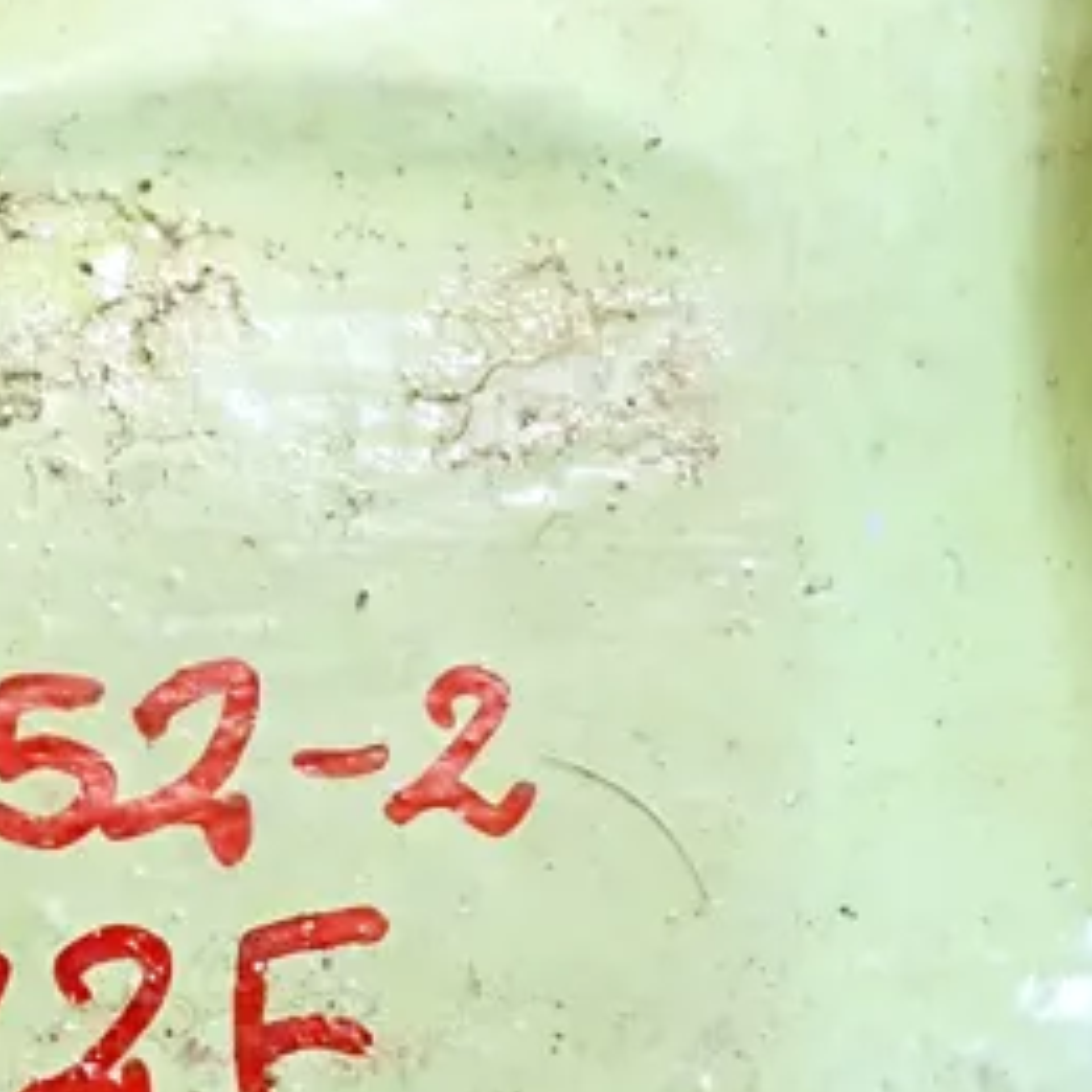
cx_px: 247
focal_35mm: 70
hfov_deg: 24.3
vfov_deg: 21.2
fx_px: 2498
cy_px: 1584
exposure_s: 1/50
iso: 320
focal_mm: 4.5
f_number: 2
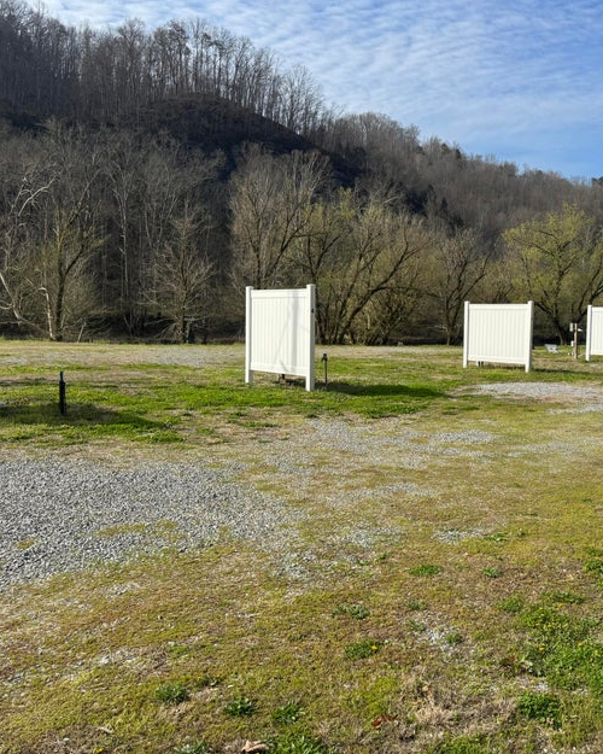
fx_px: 714
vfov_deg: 55.7
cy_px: 374
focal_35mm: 32
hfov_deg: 45.0
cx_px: 412
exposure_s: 1/4049
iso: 80
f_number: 1.78
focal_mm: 6.76
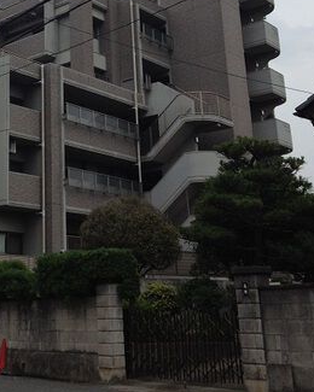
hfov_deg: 23.8
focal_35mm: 63
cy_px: 74
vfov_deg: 29.3
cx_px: 52
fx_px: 732
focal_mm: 4.28
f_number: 2.4
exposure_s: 1/1783
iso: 50
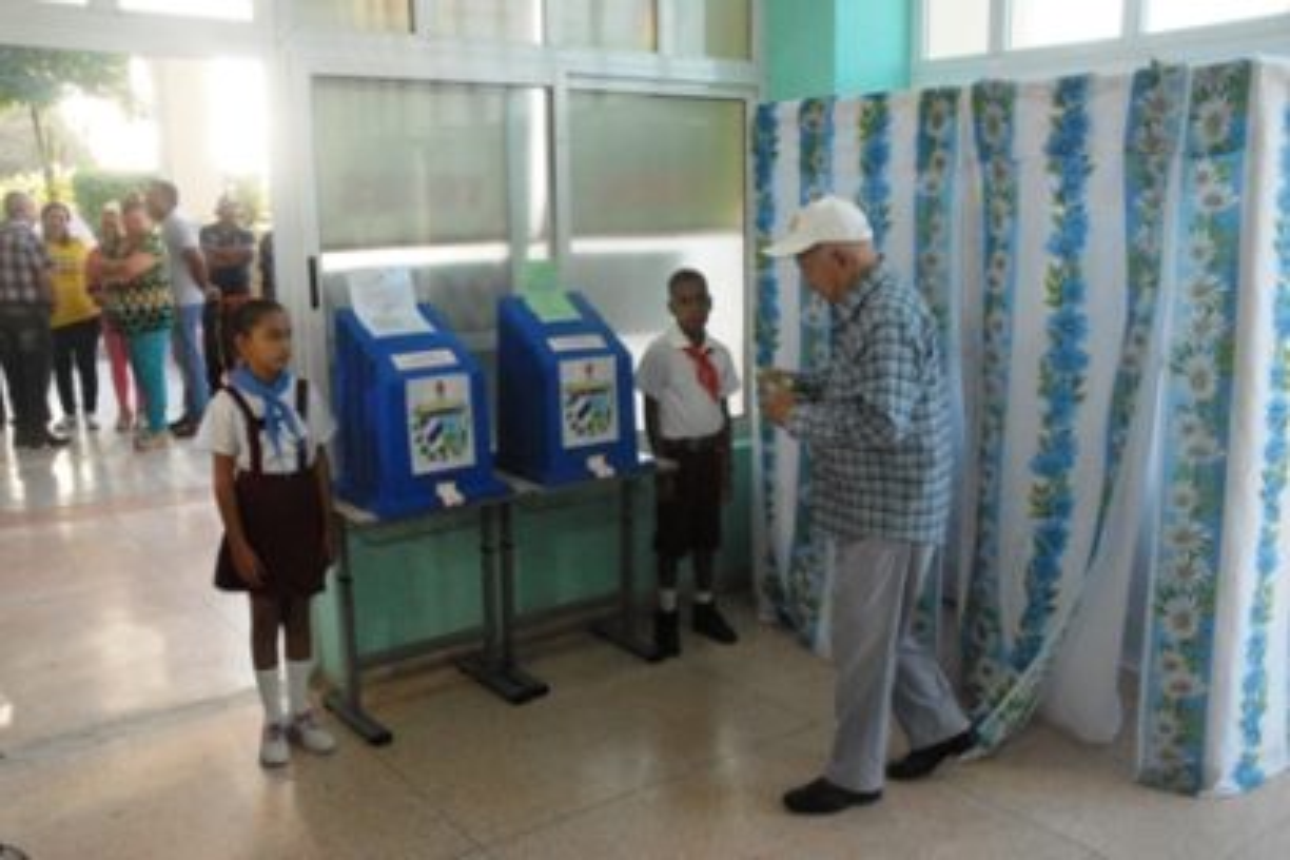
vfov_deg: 40.0
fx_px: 1182
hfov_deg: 57.2
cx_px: 645
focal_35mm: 33
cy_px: 430
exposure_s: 1/250
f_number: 8
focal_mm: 22
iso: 1600
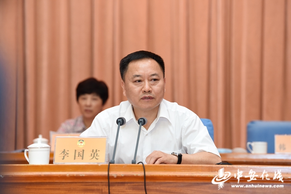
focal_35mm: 155
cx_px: 146
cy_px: 97
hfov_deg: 13.2
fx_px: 1253
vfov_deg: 8.9
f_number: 4
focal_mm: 155
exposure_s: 1/250
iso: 2000
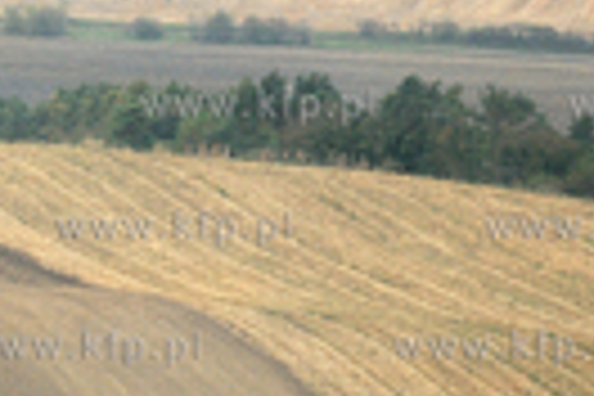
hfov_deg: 3.4
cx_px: -14
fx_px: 9998
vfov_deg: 2.3
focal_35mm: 606
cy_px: 531
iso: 4000
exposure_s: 1/320
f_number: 14
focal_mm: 200
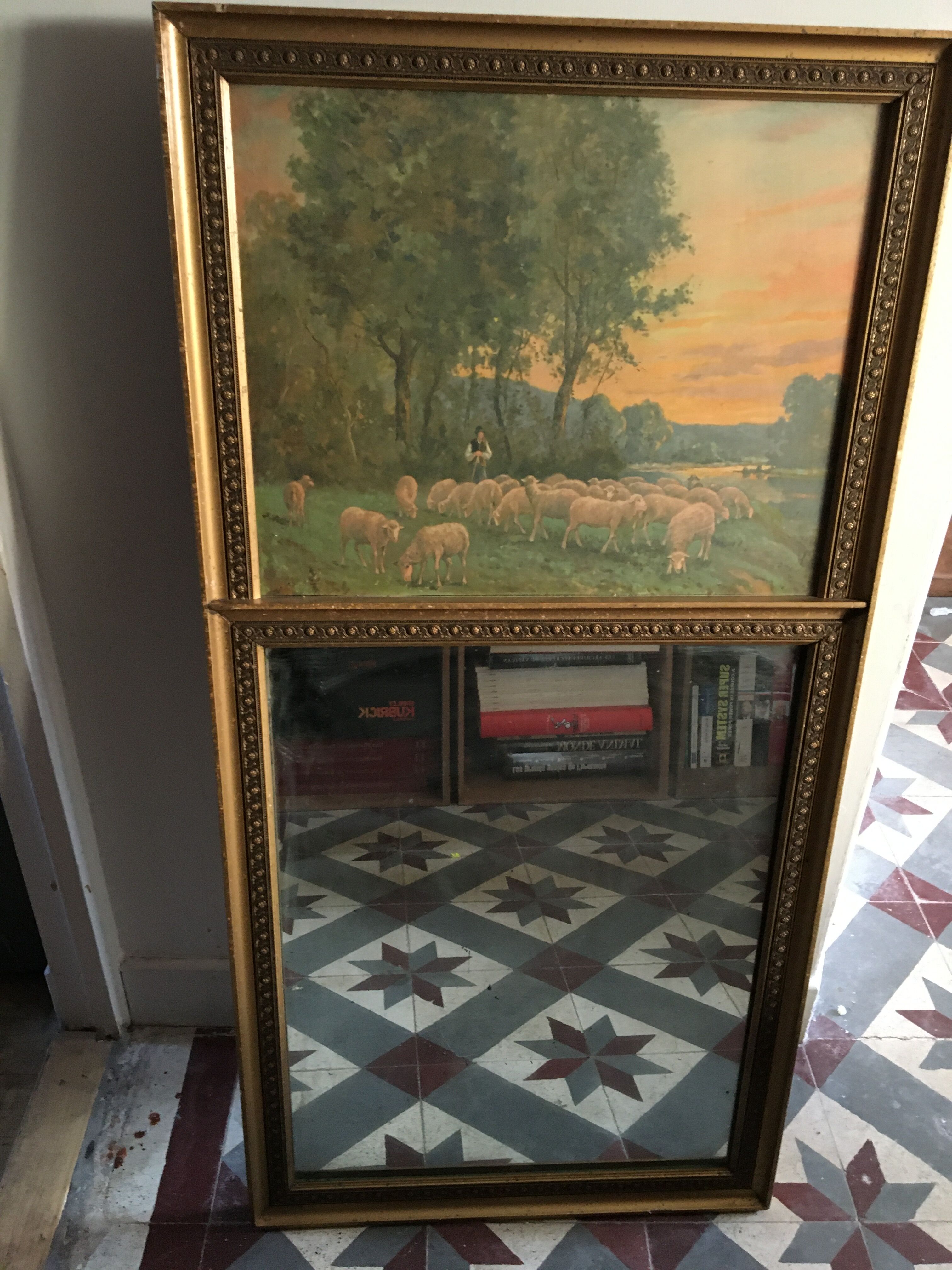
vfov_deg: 61.7
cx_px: 476
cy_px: 635
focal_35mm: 29
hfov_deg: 48.2
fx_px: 1063
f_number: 2.2
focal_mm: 4.15
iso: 200
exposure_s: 1/17
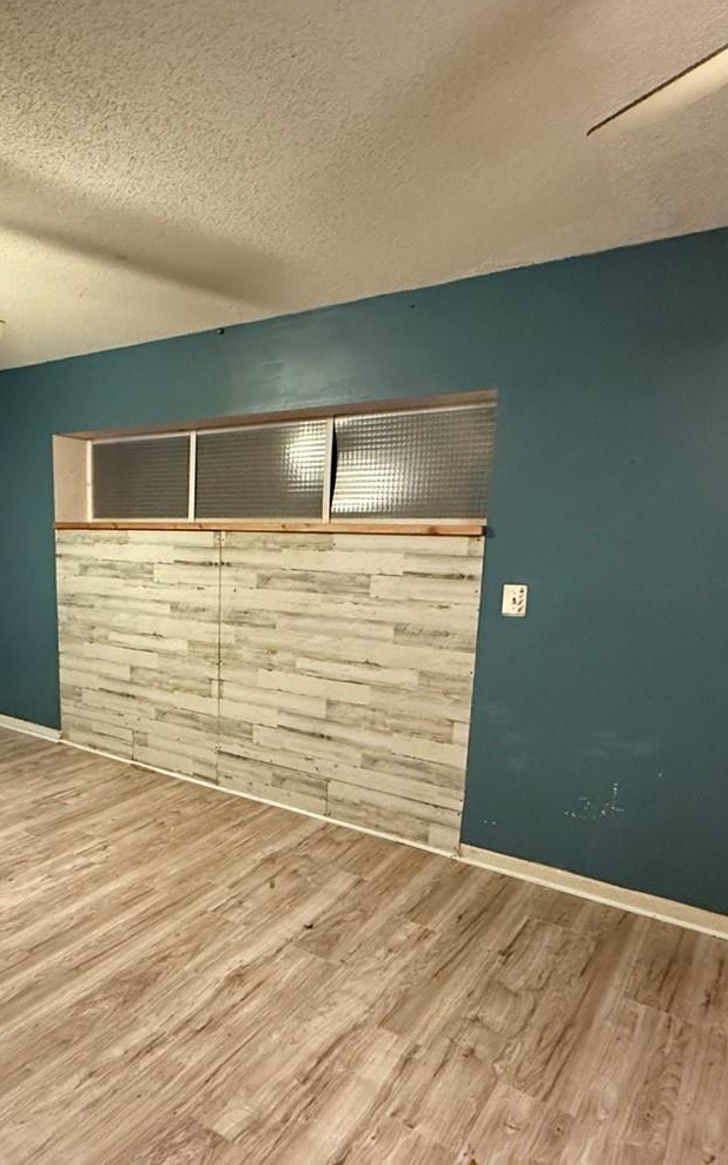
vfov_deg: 74.4
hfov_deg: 48.7
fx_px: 762
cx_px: 167
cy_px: 658
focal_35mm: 24
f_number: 2.2
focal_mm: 2.22
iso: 800
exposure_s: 1/60
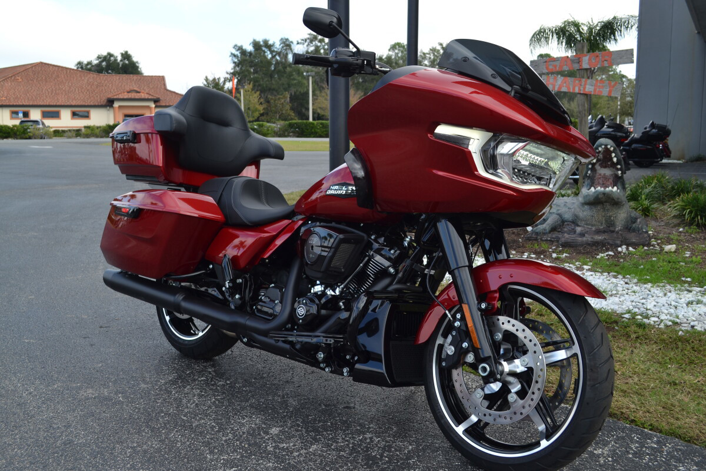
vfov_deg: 36.9
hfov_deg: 53.1
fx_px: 706
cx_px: 353
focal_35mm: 36
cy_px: 236
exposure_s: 1/160
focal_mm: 24
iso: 100
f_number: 6.3
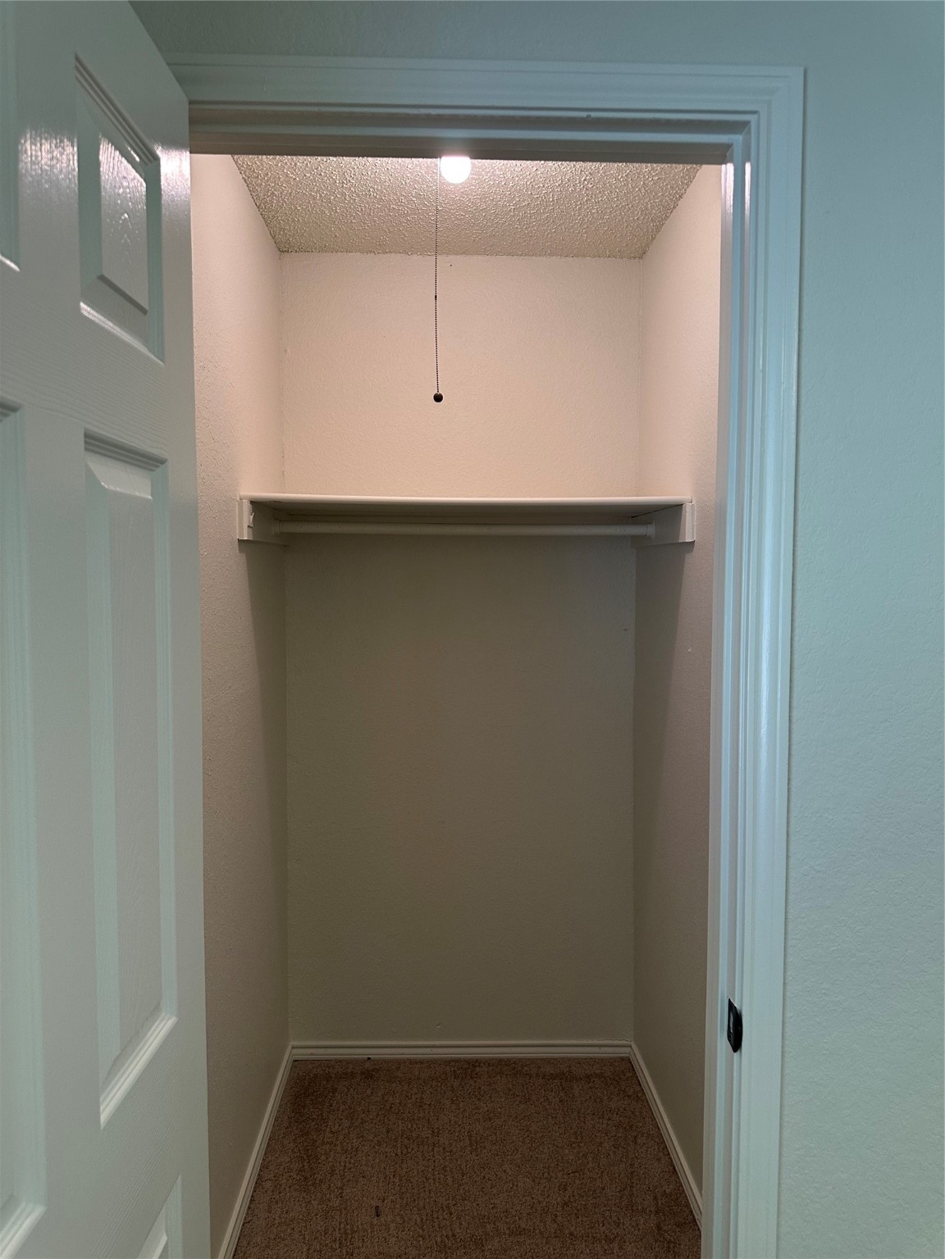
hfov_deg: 56.8
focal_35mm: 24
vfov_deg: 71.6
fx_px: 874
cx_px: 472
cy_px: 630
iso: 200
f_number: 1.78
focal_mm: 6.86
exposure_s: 1/120
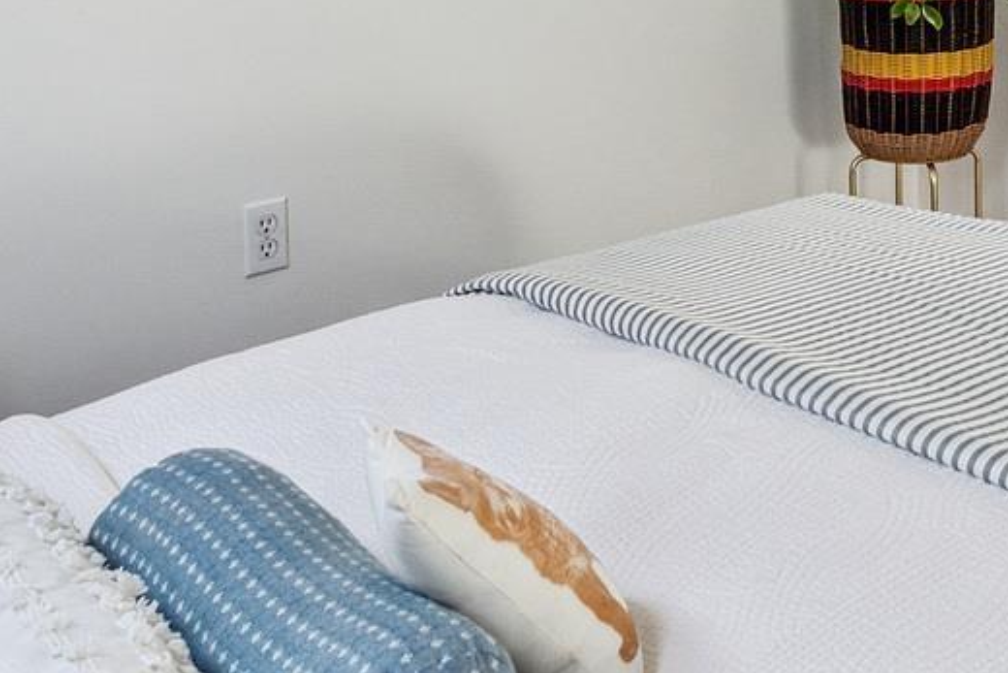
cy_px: -236
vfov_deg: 19.6
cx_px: 927
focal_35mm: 63
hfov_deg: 30.3
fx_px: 1764
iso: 250
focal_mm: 16
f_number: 9
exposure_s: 1/15
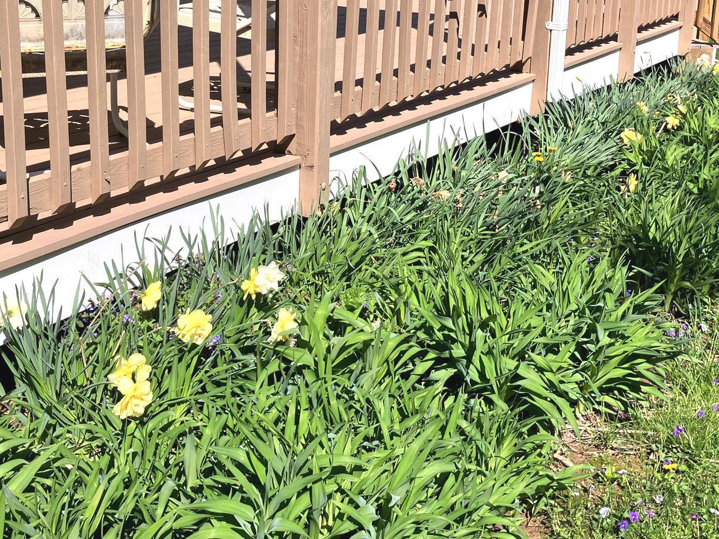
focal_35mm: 48
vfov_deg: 30.0
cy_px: 165
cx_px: 277
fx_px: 997
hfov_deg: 39.4
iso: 32
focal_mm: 3.99
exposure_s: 1/2114
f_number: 1.8
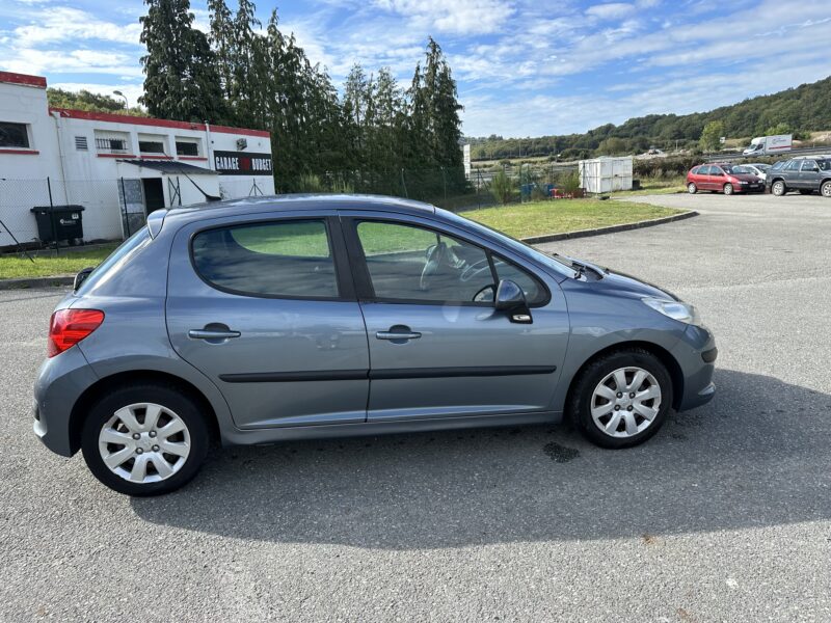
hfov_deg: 71.6
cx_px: 416
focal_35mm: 24
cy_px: 312
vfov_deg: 56.8
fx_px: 576
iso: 80
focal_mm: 6.86
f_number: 1.78
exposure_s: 1/1541
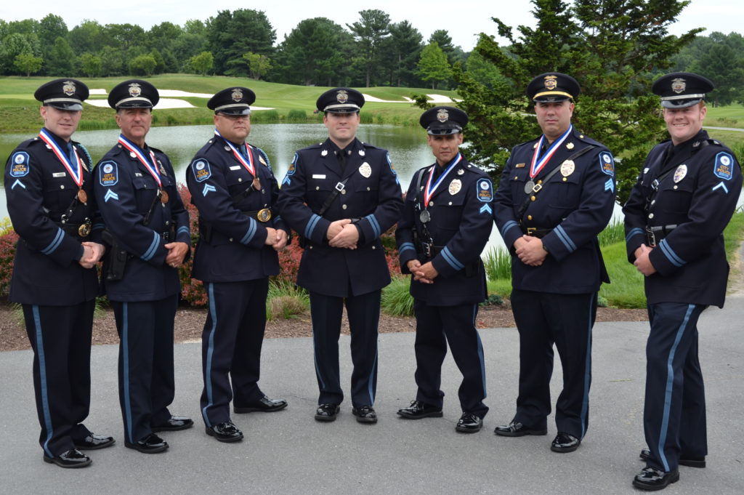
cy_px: 248
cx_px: 372
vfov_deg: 35.4
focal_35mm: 38
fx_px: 774
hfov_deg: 51.3
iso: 100
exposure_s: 1/160
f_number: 6.3
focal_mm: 25
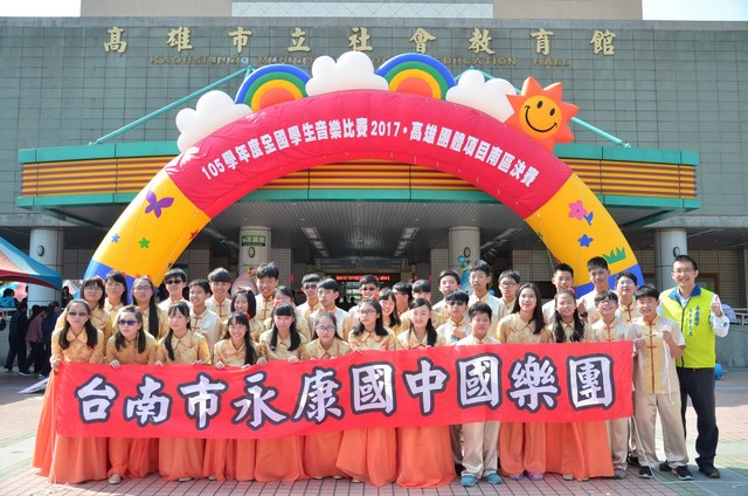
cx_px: 374
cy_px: 248
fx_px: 684
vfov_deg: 39.8
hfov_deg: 57.3
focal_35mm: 33
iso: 400
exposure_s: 1/1000
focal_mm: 22
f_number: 3.8
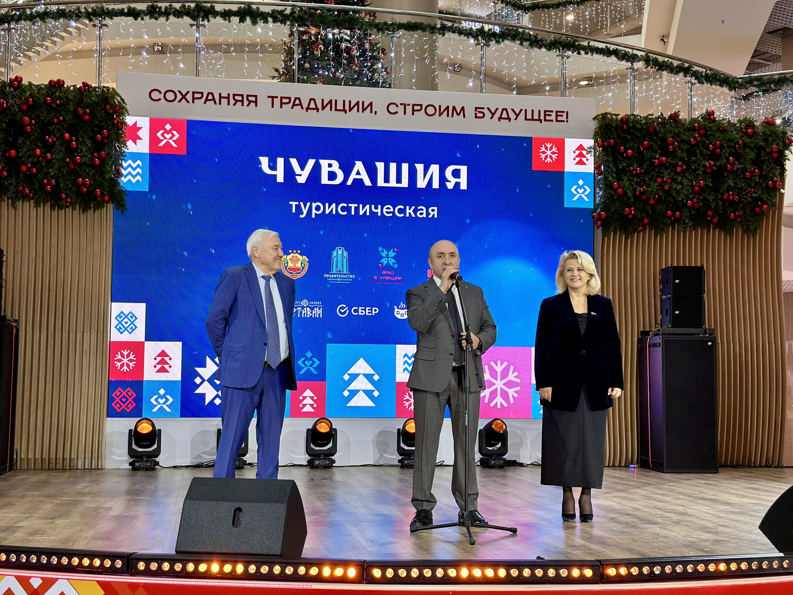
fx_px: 1100
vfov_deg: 30.3
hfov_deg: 39.7
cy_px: 298
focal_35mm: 48
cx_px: 396
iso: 100
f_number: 1.78
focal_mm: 6.86
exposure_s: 1/100
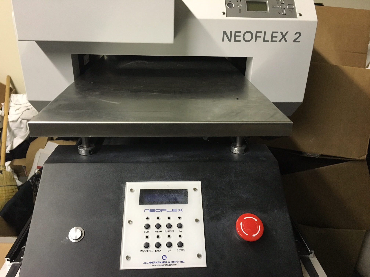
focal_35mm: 29
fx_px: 310
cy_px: 138
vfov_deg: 48.2
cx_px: 185
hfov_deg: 61.7
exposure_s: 1/30
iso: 200
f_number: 2.2
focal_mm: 4.15
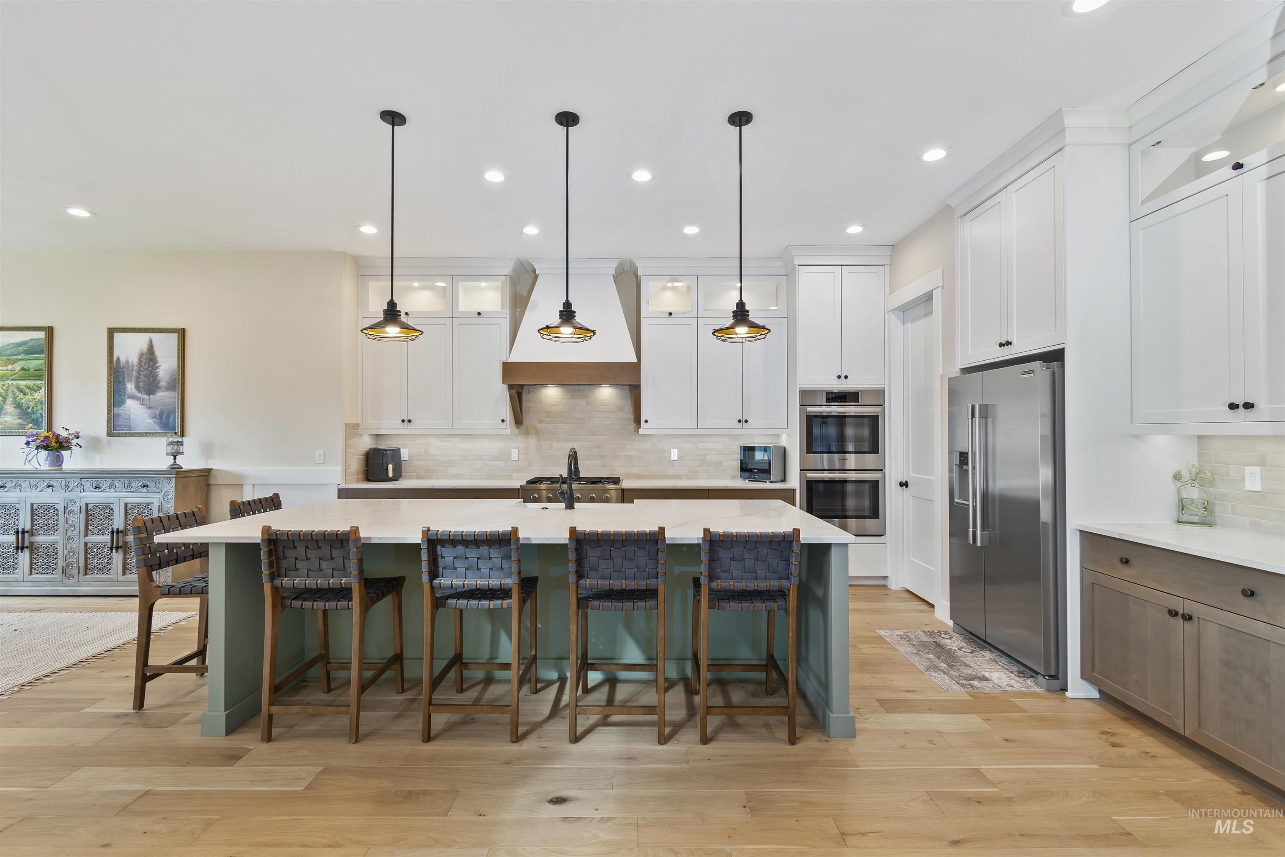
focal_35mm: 15
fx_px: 535
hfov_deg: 100.4
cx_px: 642
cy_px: 428
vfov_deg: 77.3
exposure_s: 1/2.5
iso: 320
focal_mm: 10
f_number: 6.3
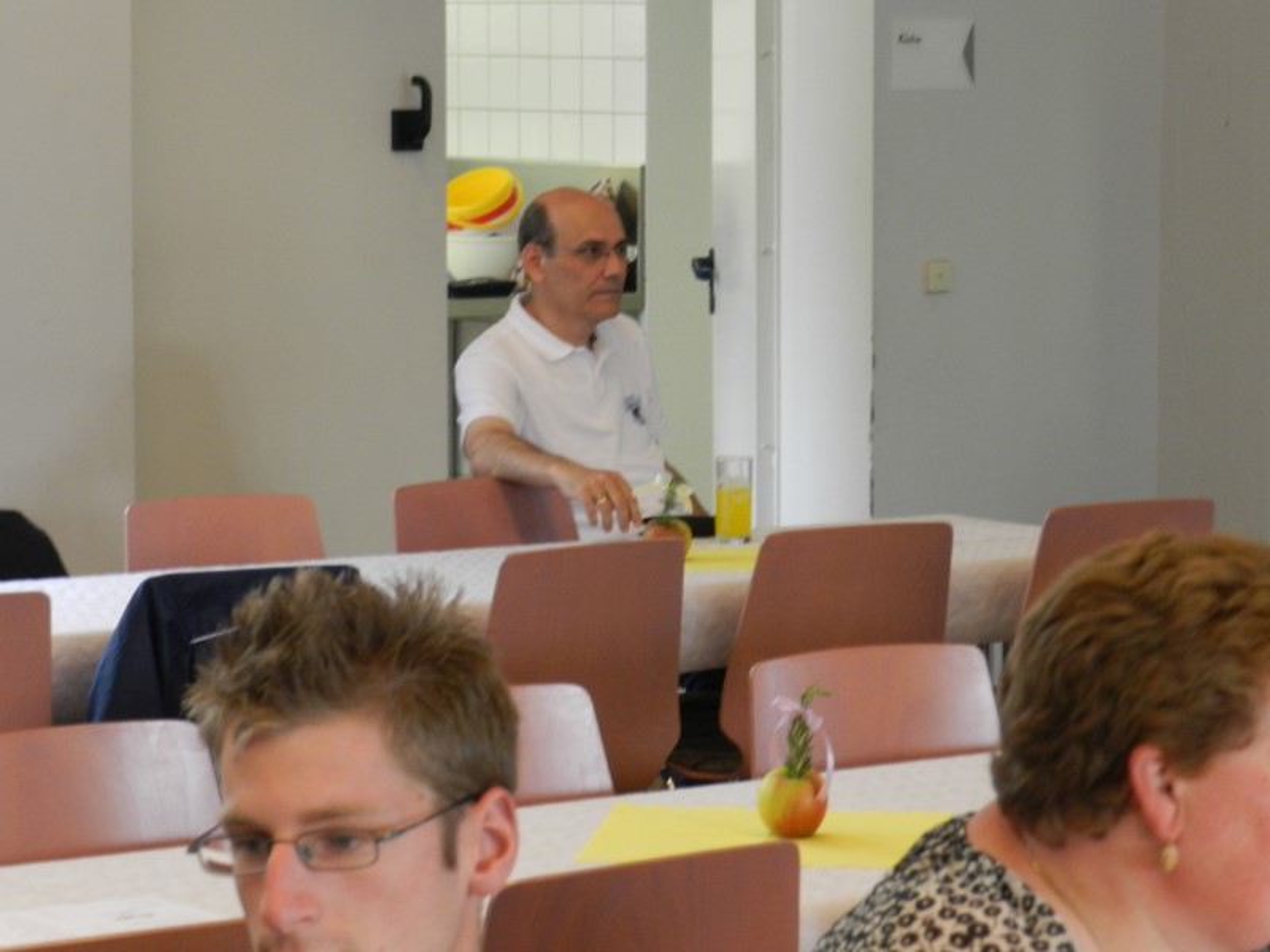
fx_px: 4769
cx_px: 635
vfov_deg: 11.4
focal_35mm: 130
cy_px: 476
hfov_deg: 15.2
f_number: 5
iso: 400
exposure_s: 1/20
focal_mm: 23.1
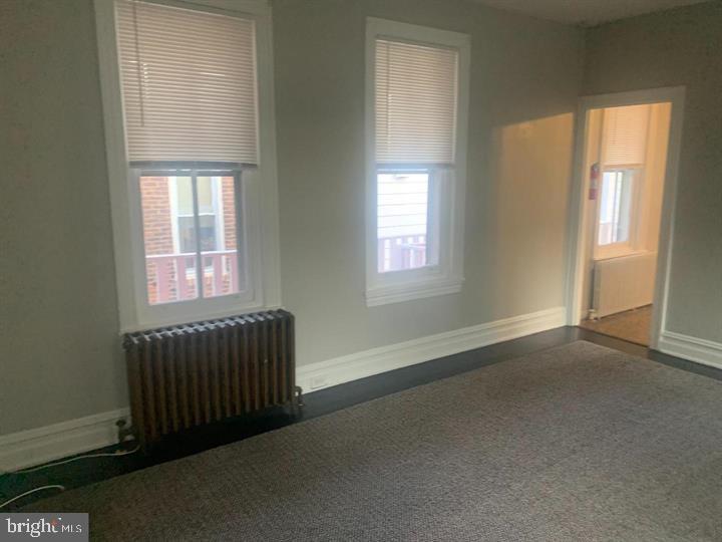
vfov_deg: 53.1
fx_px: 542
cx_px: 361
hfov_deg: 67.3
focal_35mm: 26
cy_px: 271
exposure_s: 1/60
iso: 320
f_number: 1.8
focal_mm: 4.25
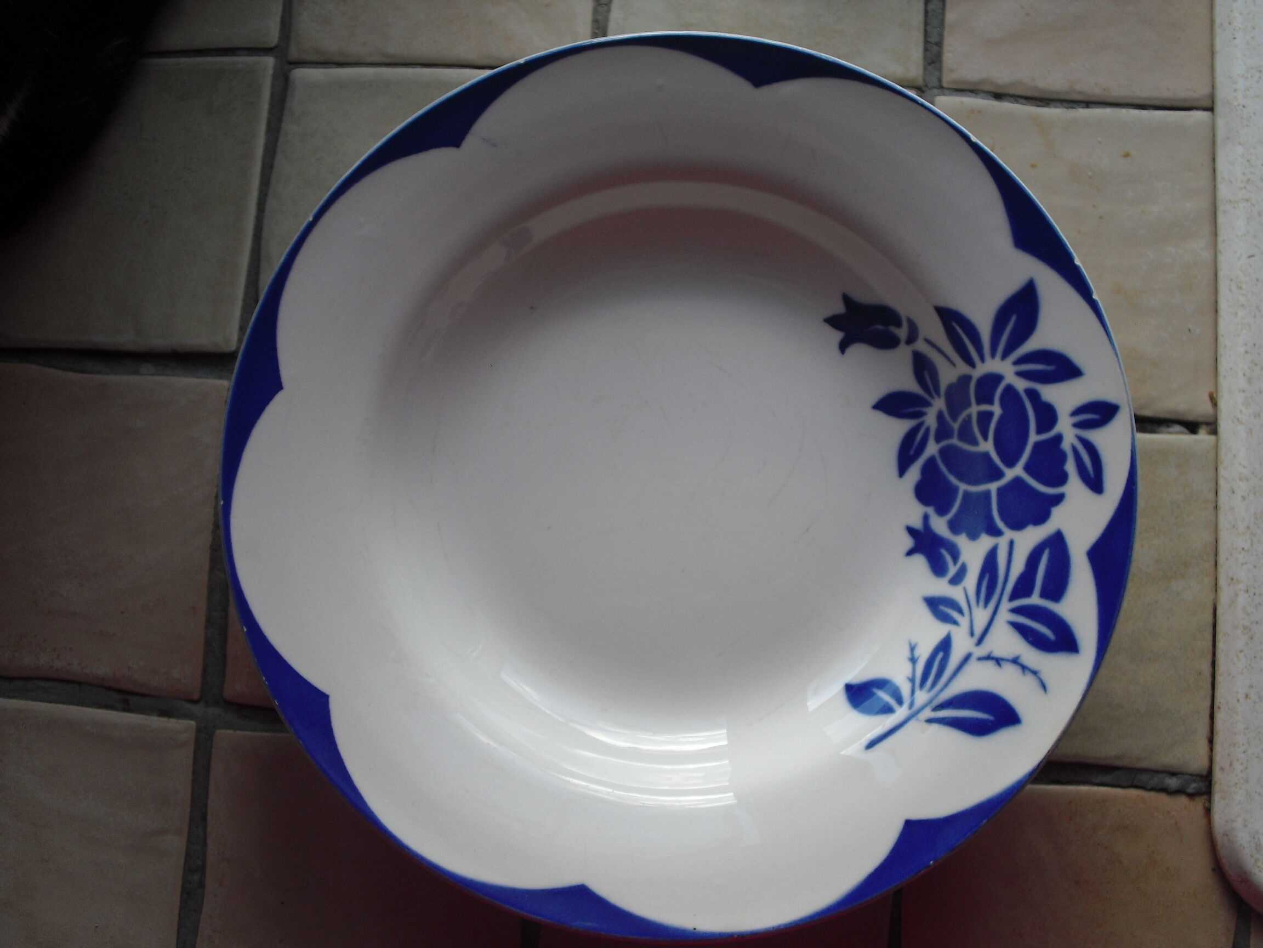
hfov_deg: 51.4
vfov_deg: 39.7
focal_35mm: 36
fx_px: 1313
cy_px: 474
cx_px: 632
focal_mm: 6.3
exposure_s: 1/100
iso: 100
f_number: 3.1
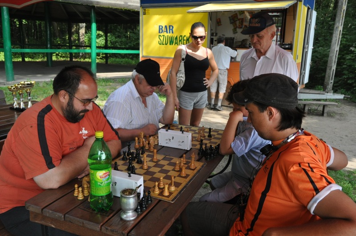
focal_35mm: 30
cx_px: 178
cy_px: 118
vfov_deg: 43.5
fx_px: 296
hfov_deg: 62.0
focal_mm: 20
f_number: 8
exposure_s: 1/250
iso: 800
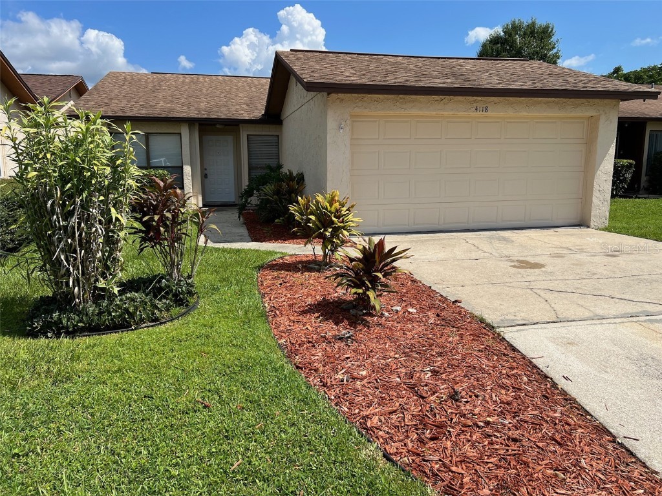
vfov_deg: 53.1
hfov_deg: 67.3
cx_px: 331
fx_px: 497
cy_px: 248
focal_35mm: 26
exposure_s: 1/4115
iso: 50
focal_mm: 5.7
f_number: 1.5
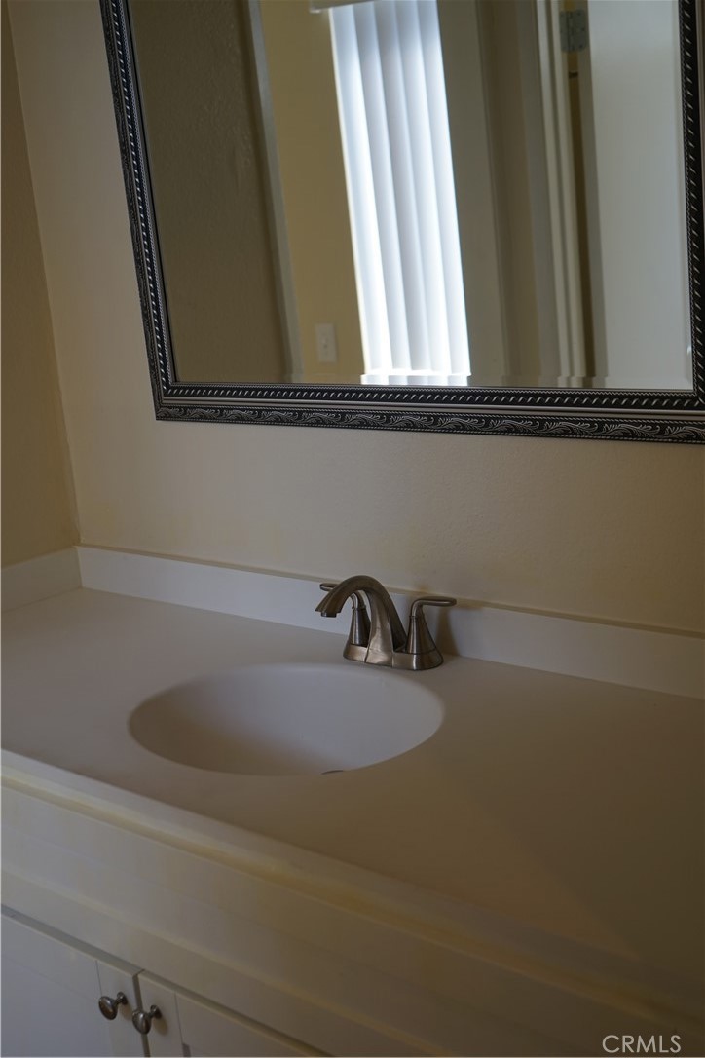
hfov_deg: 31.2
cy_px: 529
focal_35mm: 43
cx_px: 352
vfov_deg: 45.4
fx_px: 1263
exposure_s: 1/60
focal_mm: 43
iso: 160
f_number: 4.5
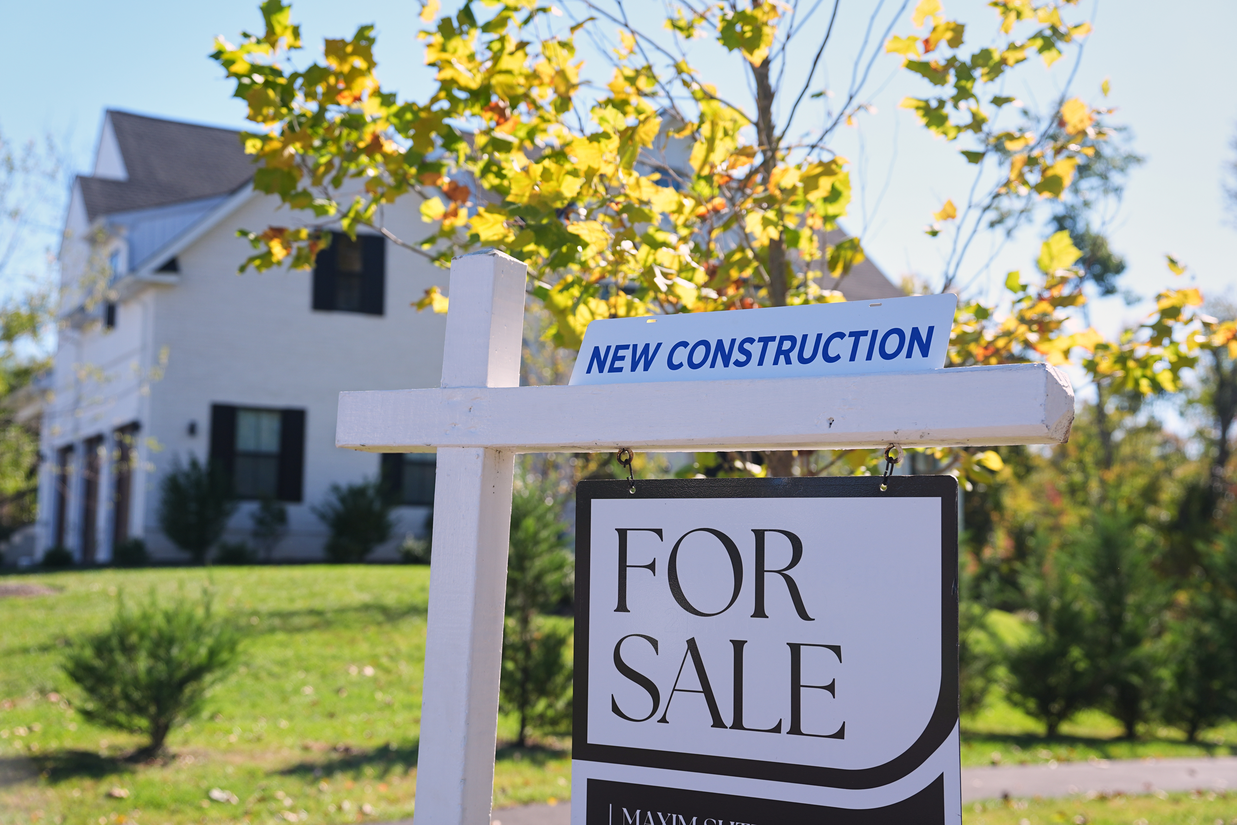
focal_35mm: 47
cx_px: 618
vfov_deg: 28.6
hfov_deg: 41.9
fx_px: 1615
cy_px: 412
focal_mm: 47
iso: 320
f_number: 3.2
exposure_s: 1/2000
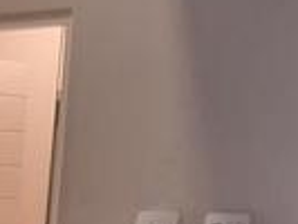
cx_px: -92
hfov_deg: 22.3
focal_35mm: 78
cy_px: 464
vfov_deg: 15.0
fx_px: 672
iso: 320
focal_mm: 2.2
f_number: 2.2
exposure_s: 1/50
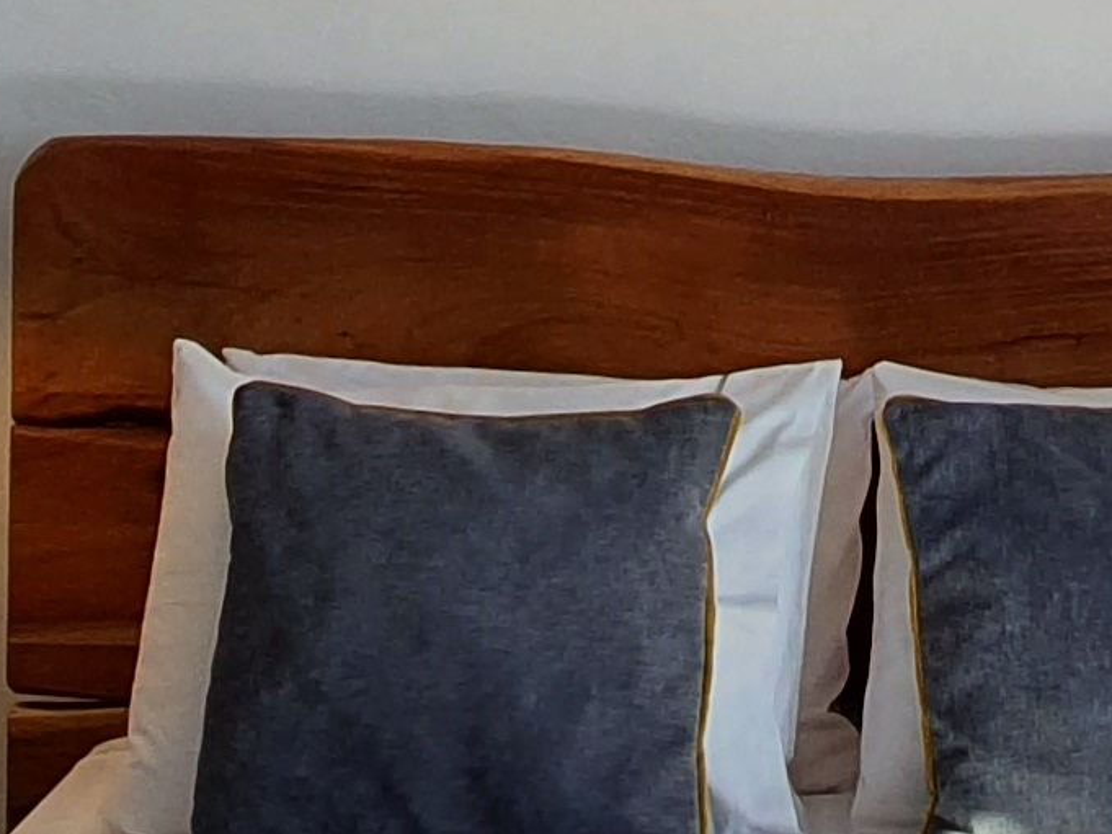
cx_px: 968
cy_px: -183
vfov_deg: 16.1
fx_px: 2827
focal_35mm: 88
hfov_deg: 21.8
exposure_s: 1/280
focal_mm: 1.8
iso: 50
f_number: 2.2
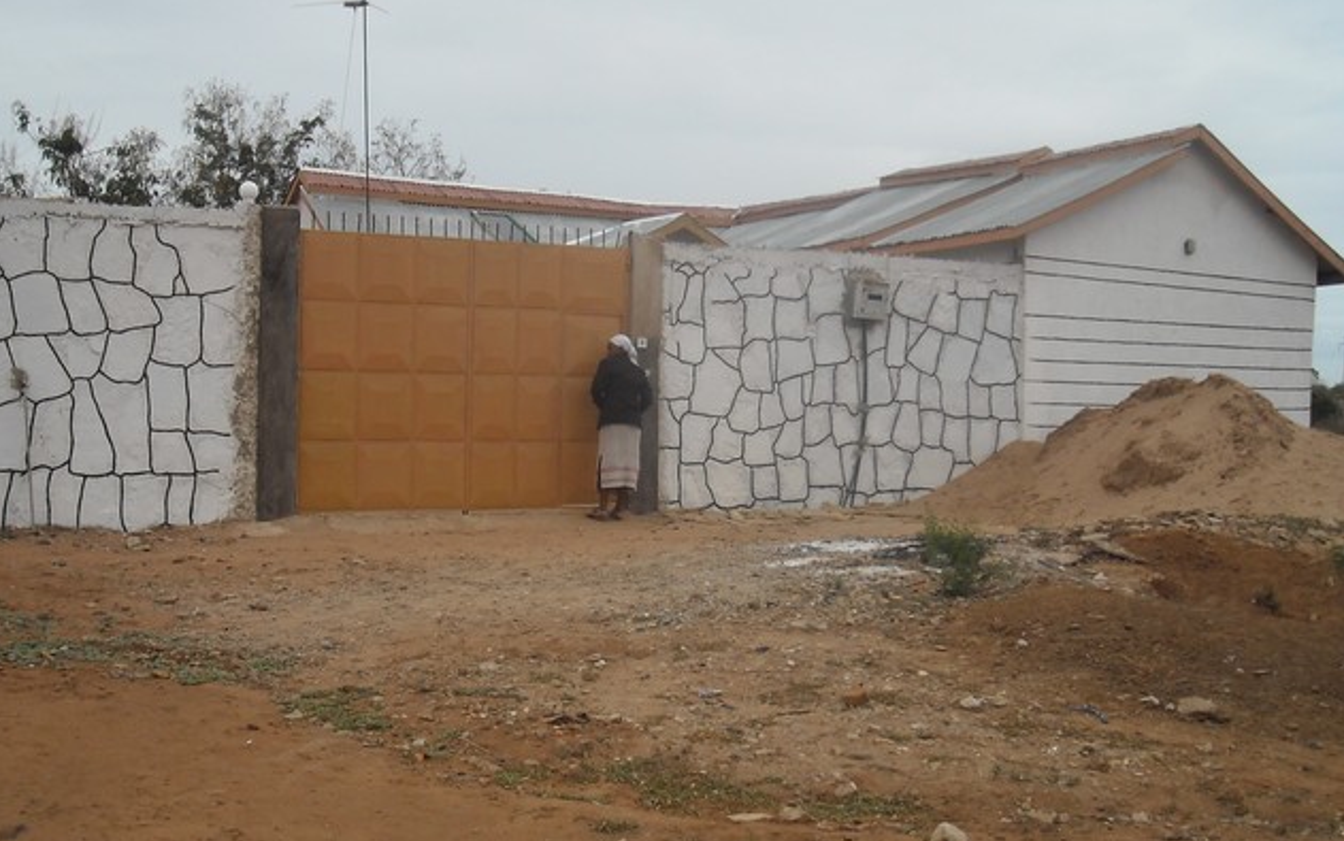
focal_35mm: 47
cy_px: 424
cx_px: 699
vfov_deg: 27.5
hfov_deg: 42.6
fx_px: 1722
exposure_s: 1/284
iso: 64
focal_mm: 5.7
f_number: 5.6
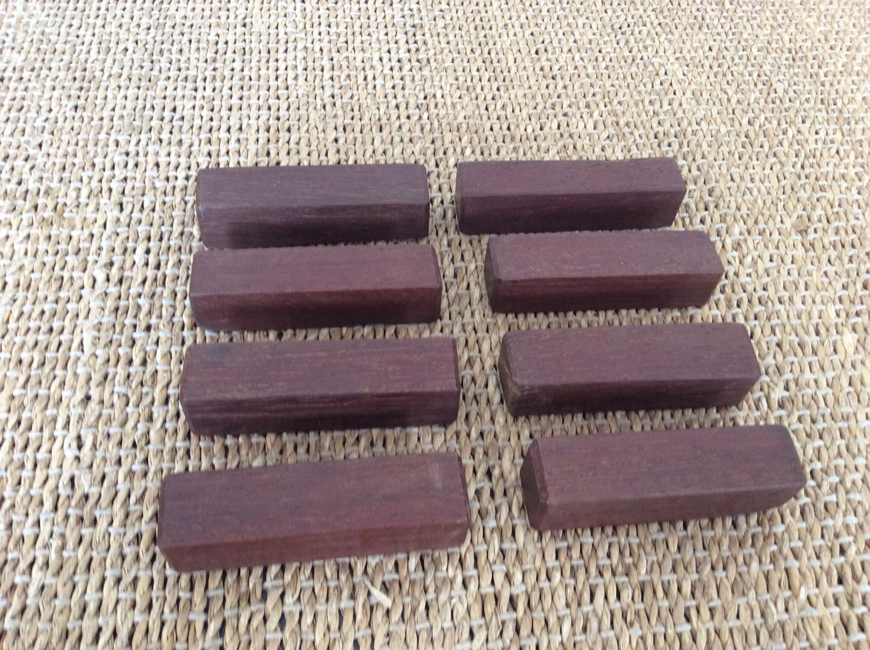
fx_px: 803
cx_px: 435
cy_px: 325
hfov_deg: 56.9
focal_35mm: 32
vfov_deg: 44.1
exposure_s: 1/25
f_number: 2.4
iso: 125
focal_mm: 3.3
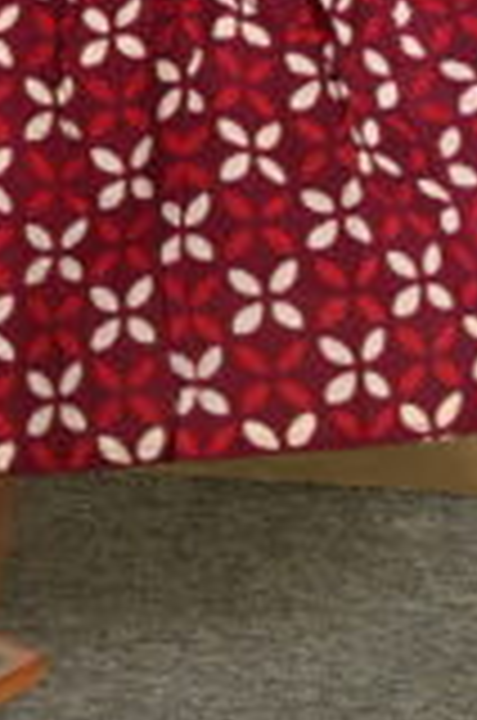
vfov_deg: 10.7
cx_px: 58
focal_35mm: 182
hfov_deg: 7.5
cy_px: -549
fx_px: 3633
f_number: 7.1
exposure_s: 1/160
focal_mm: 43
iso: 640
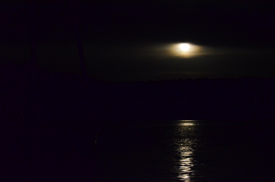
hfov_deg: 19.5
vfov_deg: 13.0
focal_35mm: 105
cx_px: 138
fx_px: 800
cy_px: 91
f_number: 4.5
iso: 6400
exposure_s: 1/6
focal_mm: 70
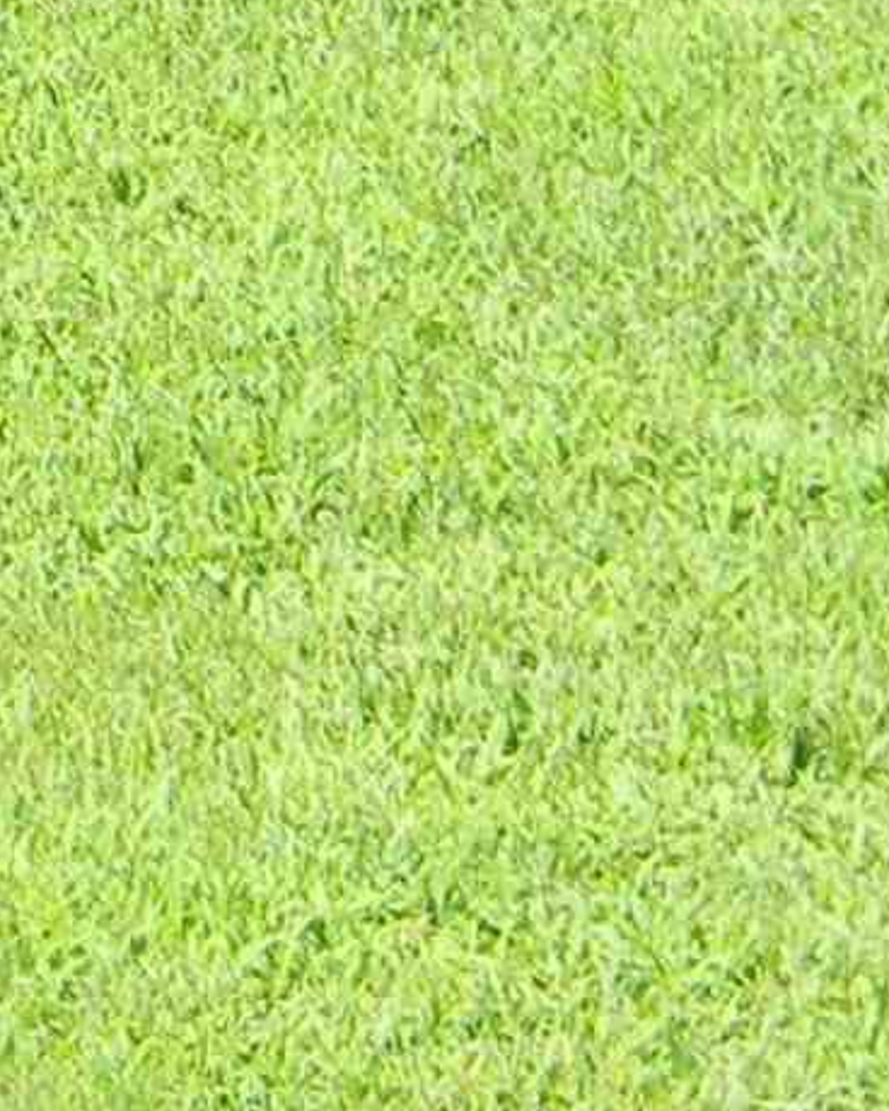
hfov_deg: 4.2
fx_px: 12004
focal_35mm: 365
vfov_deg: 5.2
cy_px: -1379
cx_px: -1048
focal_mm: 10.1
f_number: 4.1
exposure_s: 1/295
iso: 80
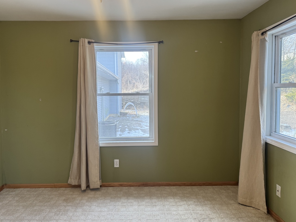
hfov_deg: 65.2
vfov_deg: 51.3
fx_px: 231
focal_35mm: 27
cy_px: 99
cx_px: 137
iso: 125
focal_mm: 6.76
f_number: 1.78
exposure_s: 1/120
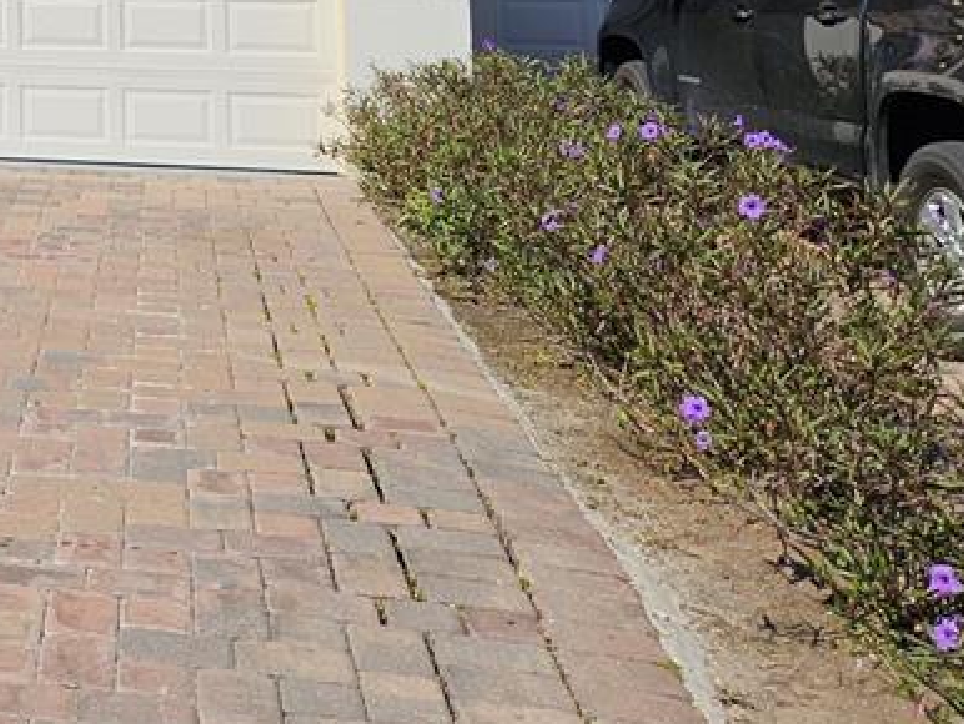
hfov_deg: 27.0
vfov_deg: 21.8
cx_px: -262
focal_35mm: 61
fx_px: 1700
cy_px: -210
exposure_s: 1/3134
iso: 25
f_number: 1.8
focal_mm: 5.4
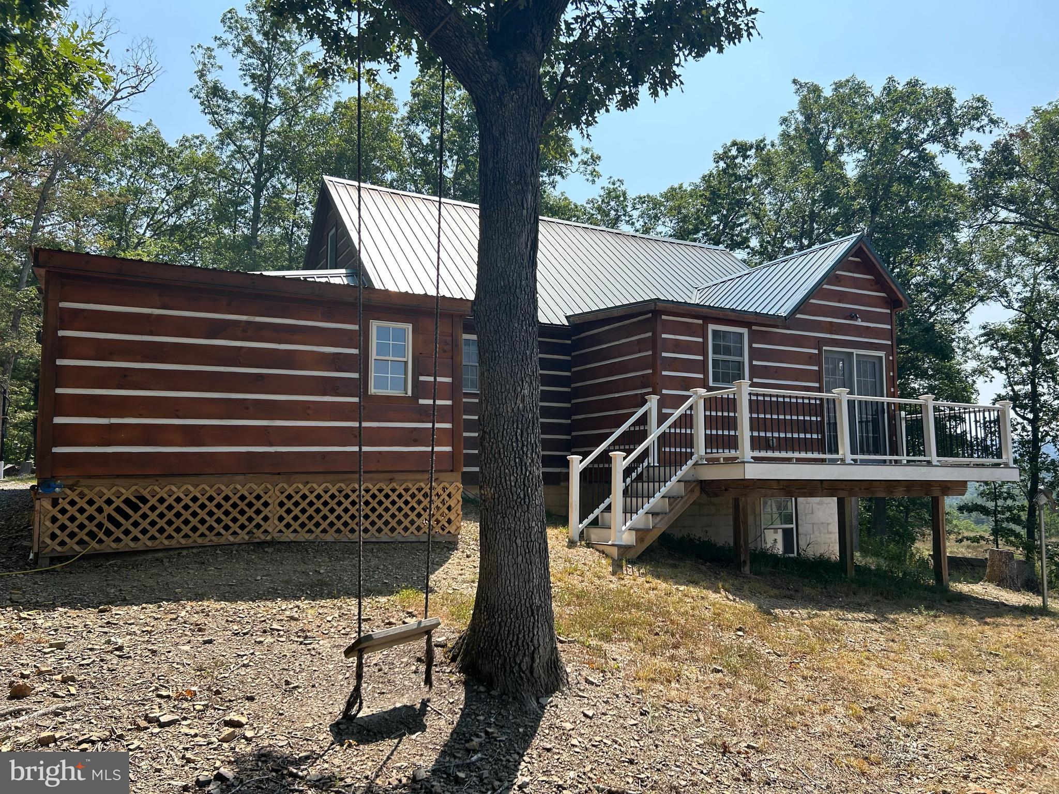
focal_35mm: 26
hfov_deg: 67.3
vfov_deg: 53.1
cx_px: 530
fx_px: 795
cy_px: 397
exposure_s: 1/2165
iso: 50
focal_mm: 5.7
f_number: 1.5
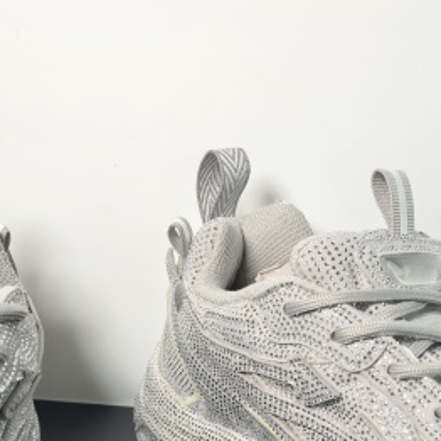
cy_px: 483
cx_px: 178
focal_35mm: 73
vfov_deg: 22.4
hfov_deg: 23.6
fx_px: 1052
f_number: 2
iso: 50
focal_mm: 6.98
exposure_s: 1/355
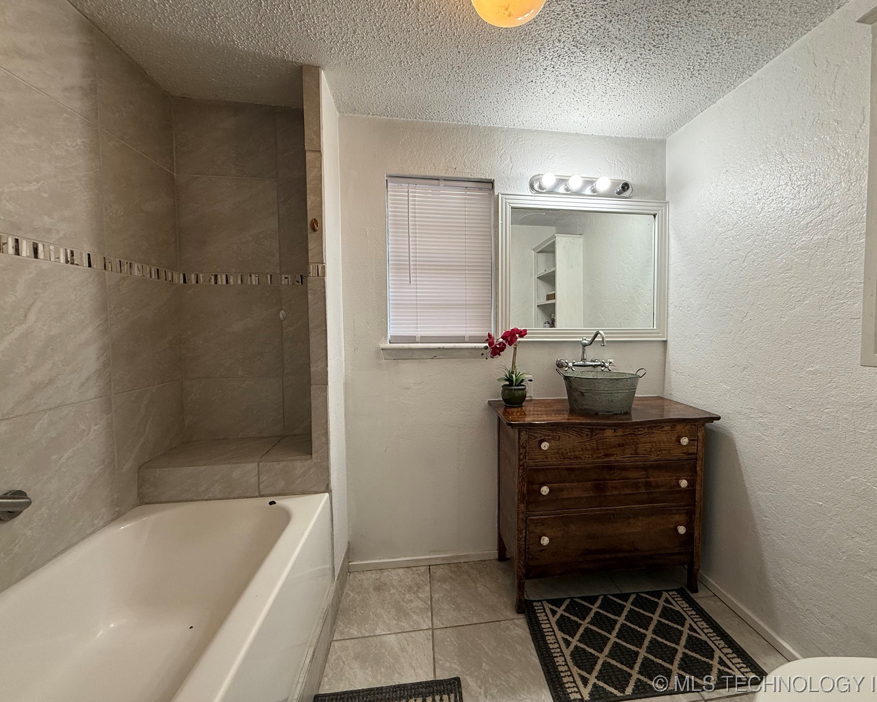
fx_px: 389
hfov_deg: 96.5
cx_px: 479
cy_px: 344
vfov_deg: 84.0
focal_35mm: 15
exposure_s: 1/120
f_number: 2.2
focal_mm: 2.22
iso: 160
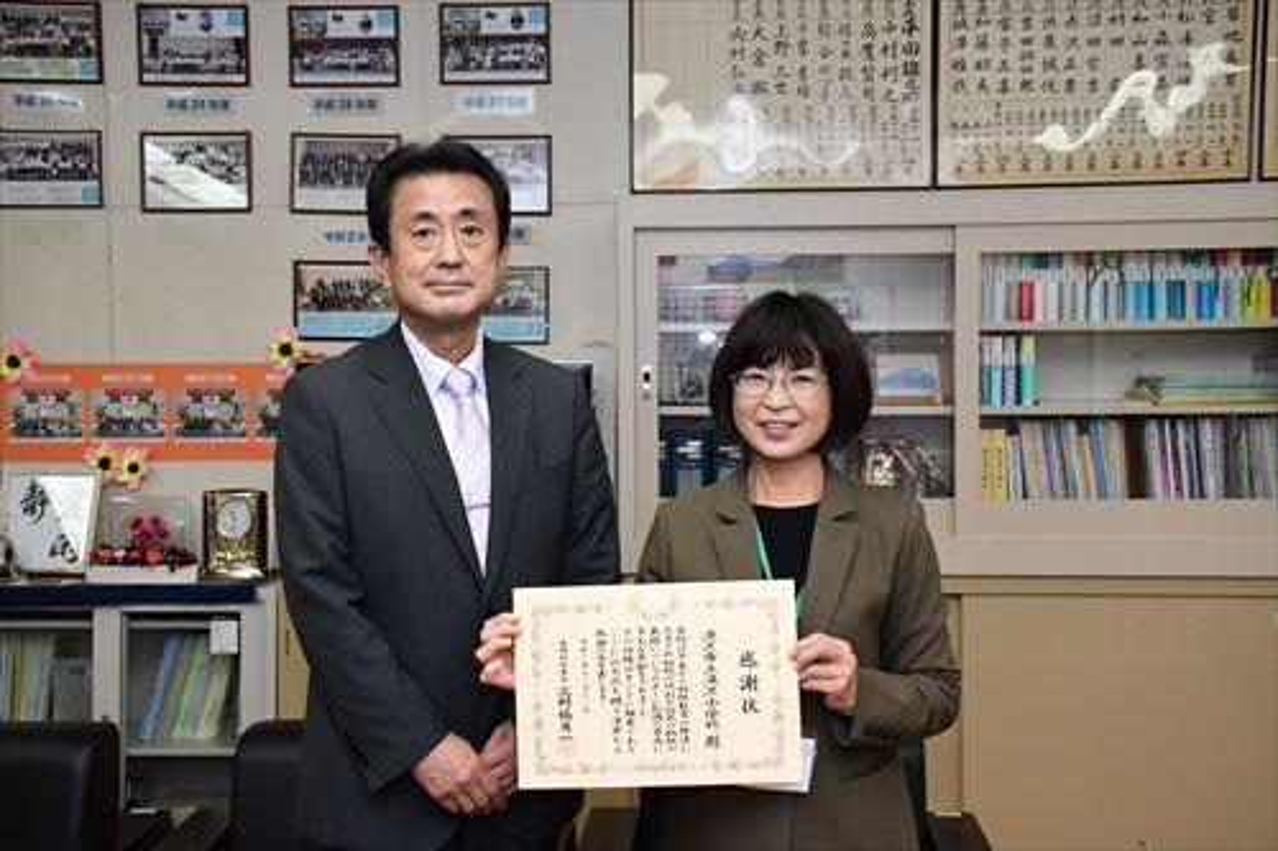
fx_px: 1490
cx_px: 639
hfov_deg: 46.4
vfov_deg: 31.9
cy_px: 426
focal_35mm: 42
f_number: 5
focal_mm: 28
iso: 2500
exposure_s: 1/250
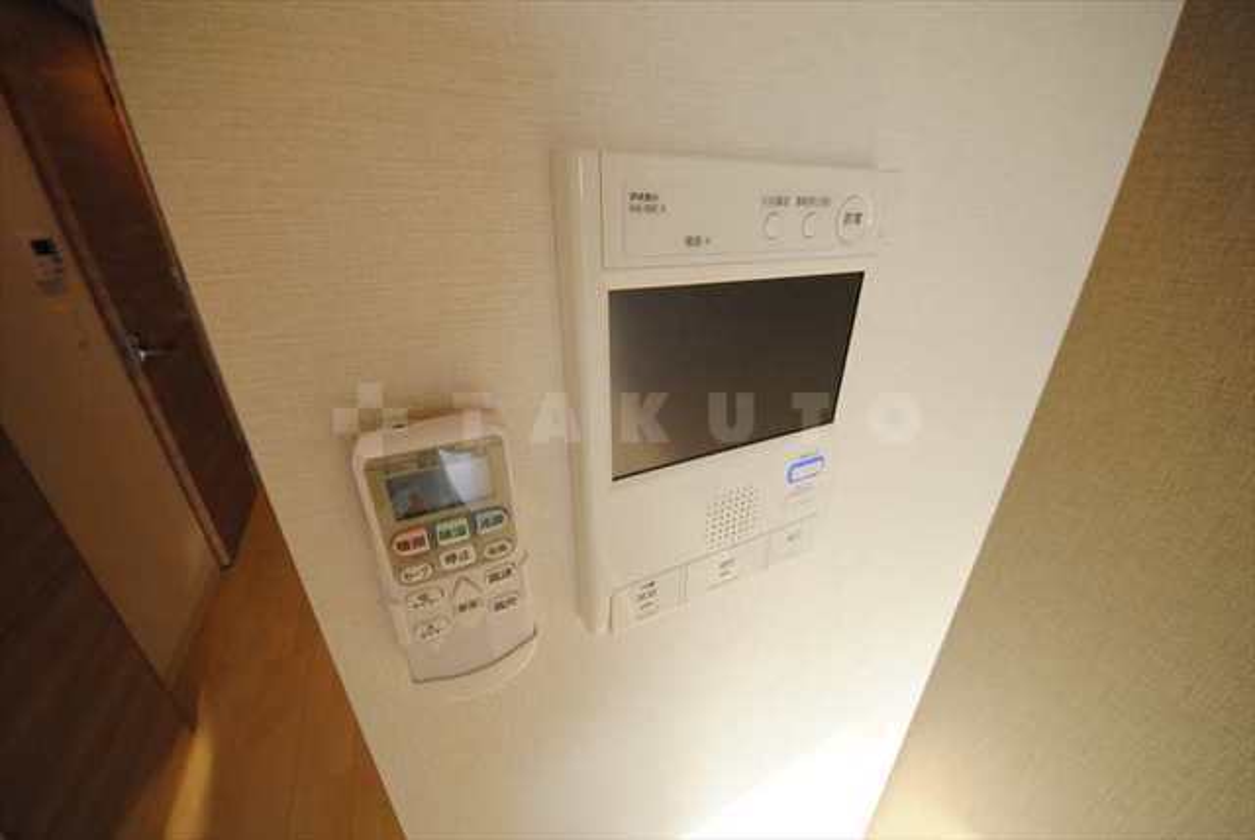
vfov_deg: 90.1
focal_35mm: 12
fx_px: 419
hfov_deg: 112.6
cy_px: 420
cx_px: 628
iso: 800
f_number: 6.3
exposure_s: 1/160
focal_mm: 8
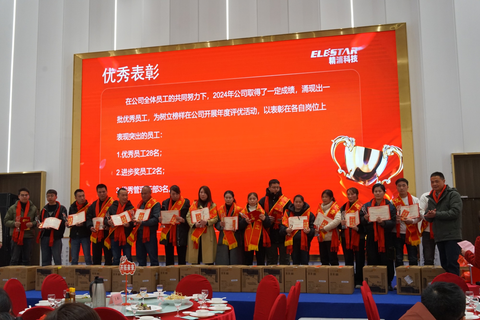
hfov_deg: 48.5
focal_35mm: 40
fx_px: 533
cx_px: 240
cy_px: 160
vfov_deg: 33.4
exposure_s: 1/100
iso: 1600
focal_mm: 40
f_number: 7.1
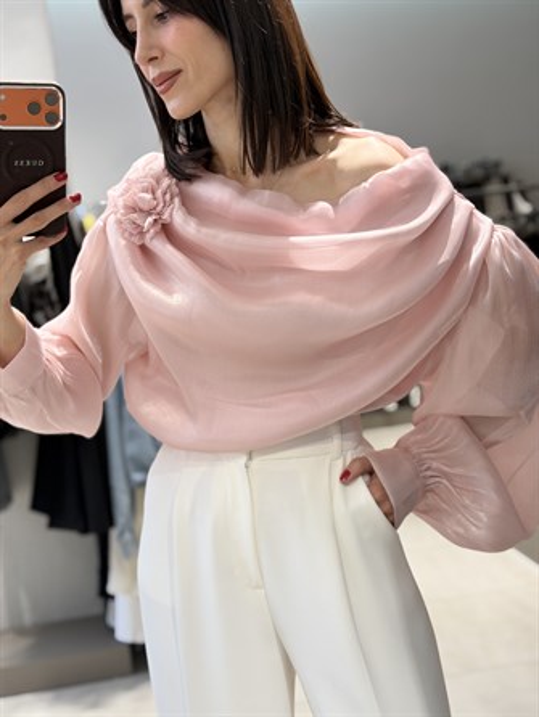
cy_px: 358
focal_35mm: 48
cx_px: 270
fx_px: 996
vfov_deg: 39.6
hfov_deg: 30.3
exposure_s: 1/100
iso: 50
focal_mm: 6.76
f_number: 1.78
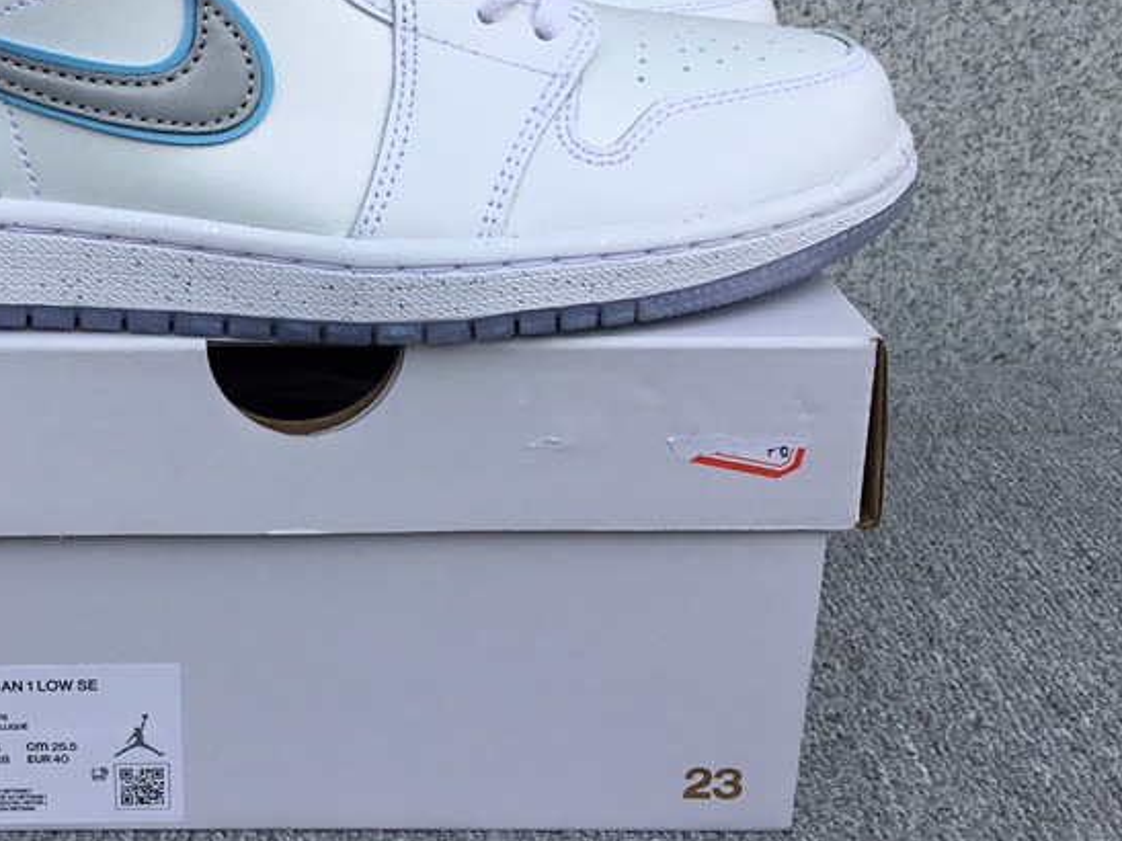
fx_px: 1653
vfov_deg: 28.4
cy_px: 305
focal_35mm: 51
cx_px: 310
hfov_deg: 36.8
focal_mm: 3.3
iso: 25
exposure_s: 1/791
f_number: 2.4
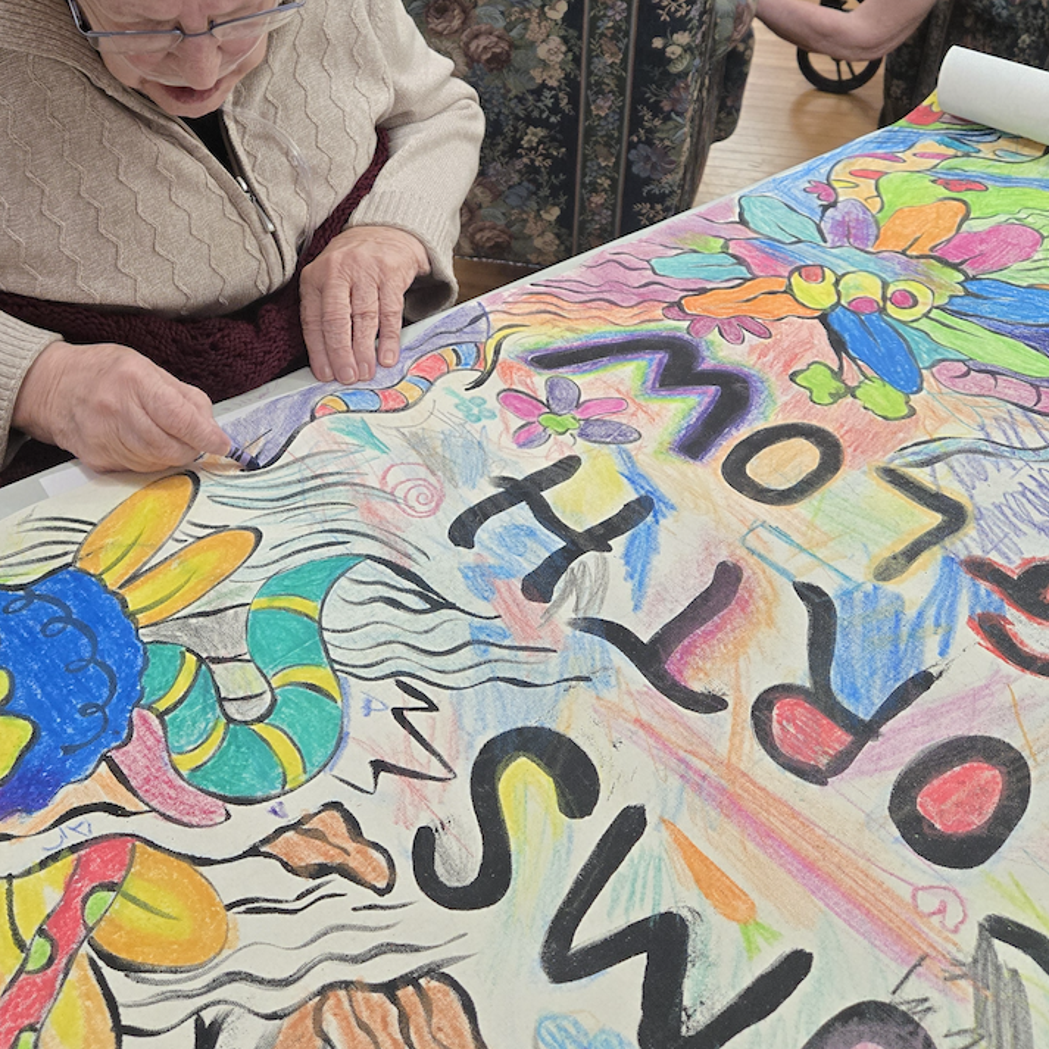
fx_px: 1303
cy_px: 336
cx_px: 455
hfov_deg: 43.8
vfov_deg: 43.2
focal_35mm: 38
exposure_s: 1/120
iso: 640
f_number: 1.8
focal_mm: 5.4
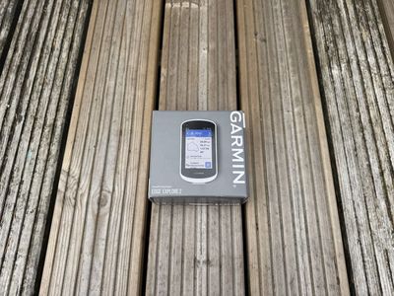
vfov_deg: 56.8
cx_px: 197
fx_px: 273
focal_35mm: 24
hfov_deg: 71.6
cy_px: 148
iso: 80
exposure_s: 1/379
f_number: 1.78
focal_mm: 6.76
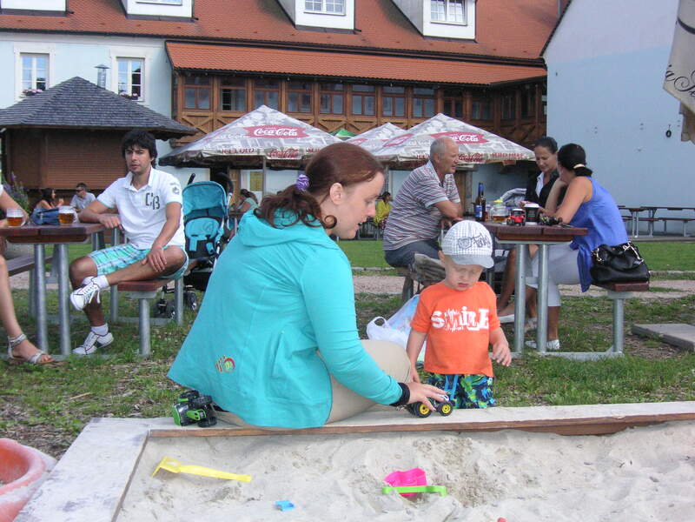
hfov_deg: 38.2
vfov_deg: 29.1
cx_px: 348
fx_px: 1004
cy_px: 261
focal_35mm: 50
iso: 160
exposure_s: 1/1000
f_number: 3.4
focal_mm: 8.4
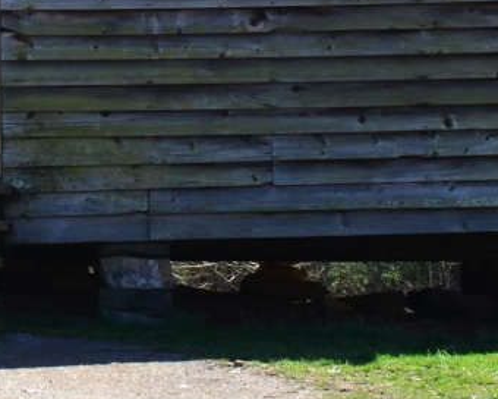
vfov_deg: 3.1
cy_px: -172
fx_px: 7314
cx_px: -100
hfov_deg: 3.9
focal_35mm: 496
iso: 100
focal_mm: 75
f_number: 7.1
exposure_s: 1/200
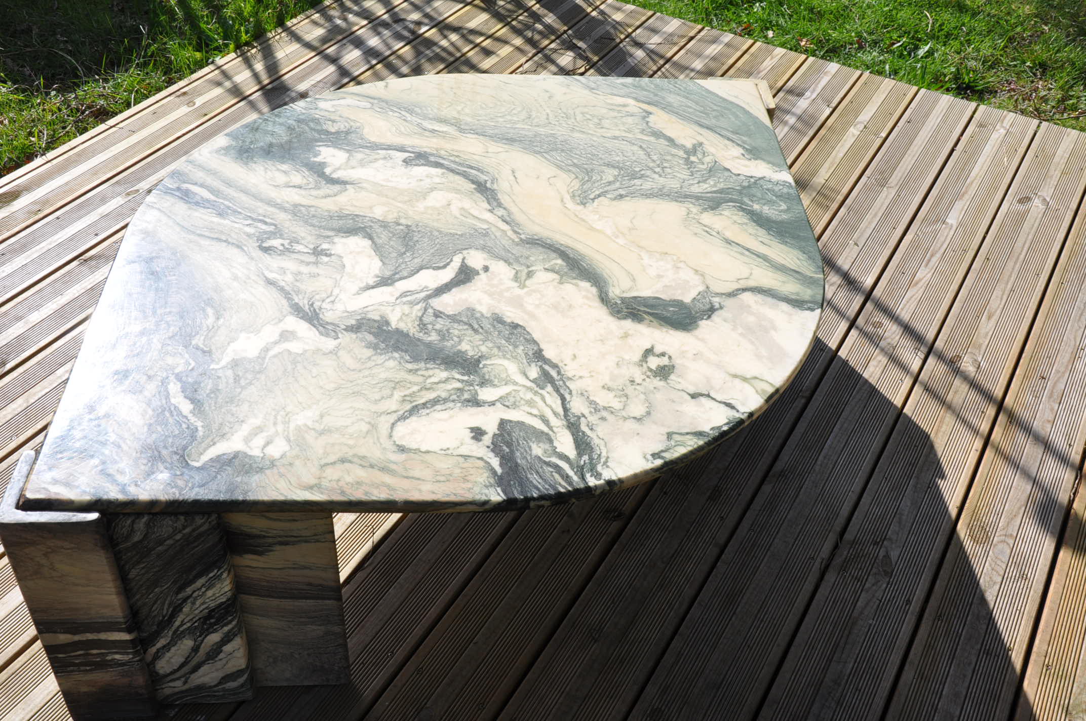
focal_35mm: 38
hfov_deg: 51.3
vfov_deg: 35.4
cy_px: 360
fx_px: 1130
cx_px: 543
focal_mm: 25
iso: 200
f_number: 13
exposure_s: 1/160
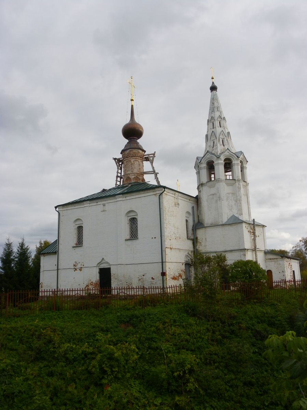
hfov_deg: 46.8
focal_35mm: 30
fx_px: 355
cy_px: 205
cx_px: 154
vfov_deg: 60.0
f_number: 7.1
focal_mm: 5.3
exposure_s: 1/160
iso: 100
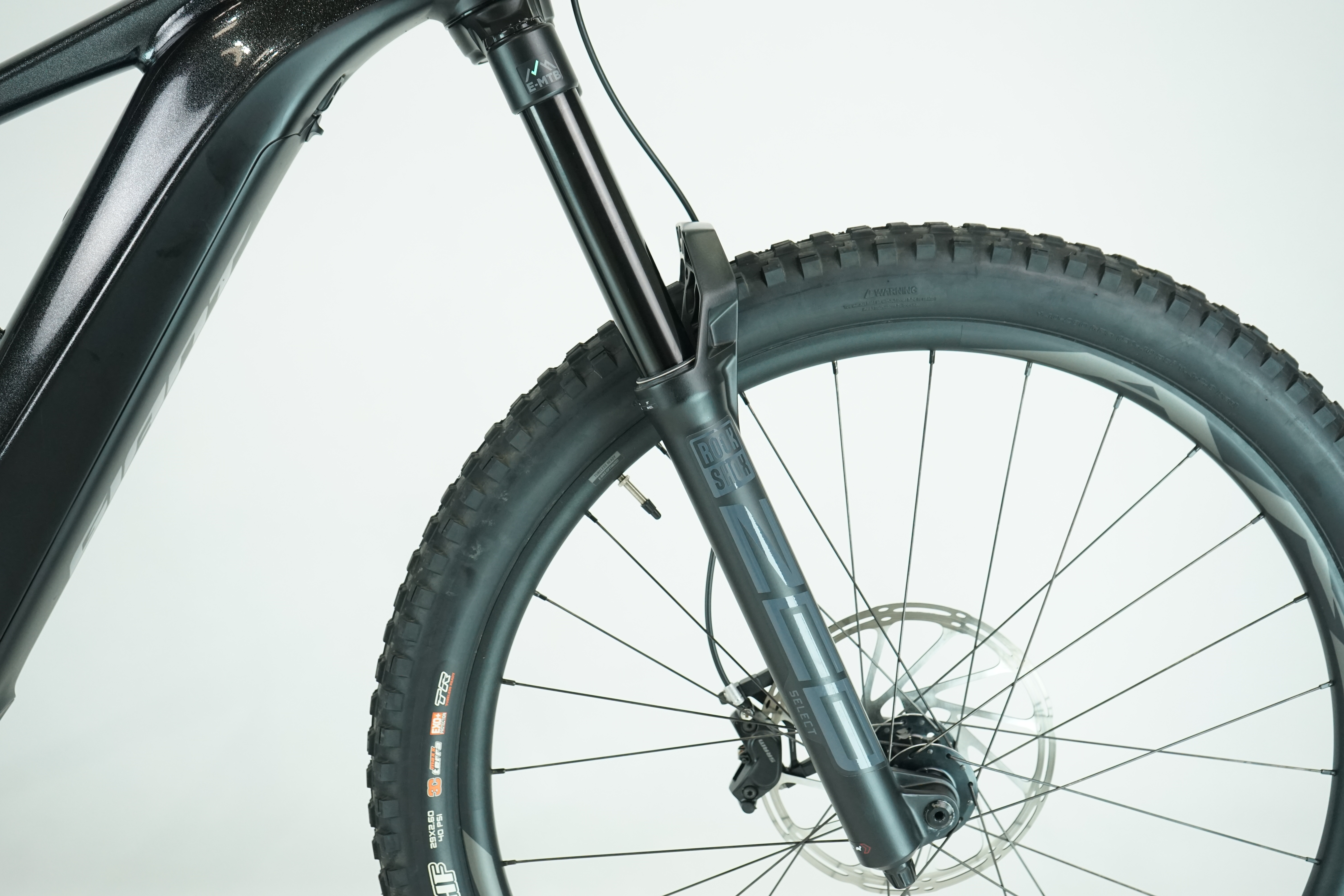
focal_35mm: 43
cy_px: 448
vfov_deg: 31.2
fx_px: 1605
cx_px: 672
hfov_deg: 45.4
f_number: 5.6
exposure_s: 1/200
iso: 1600
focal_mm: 43
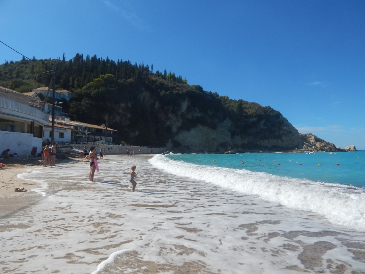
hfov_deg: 76.4
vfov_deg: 61.1
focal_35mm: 22
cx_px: 182
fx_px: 232
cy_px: 137
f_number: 6
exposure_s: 1/800
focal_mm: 4
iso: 125
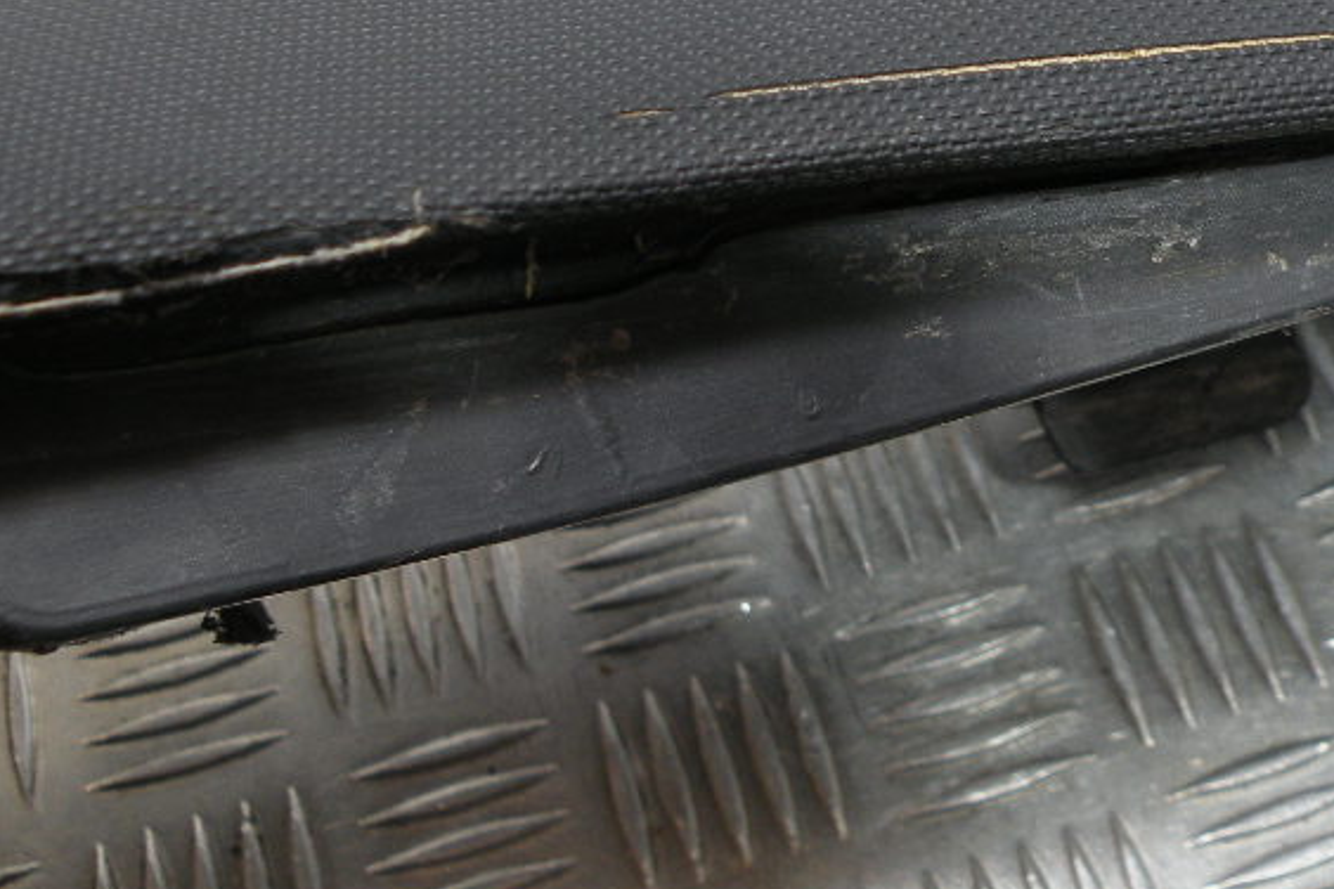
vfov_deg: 25.4
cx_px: 941
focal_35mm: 51
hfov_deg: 38.2
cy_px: 35
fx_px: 1890
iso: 101
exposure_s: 1/68
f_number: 2.8
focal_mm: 4.7
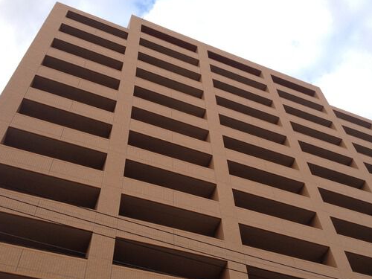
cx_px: 205
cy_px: 141
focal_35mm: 42
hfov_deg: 44.7
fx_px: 451
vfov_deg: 34.3
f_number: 2.4
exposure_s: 1/300
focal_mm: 4.28
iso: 50
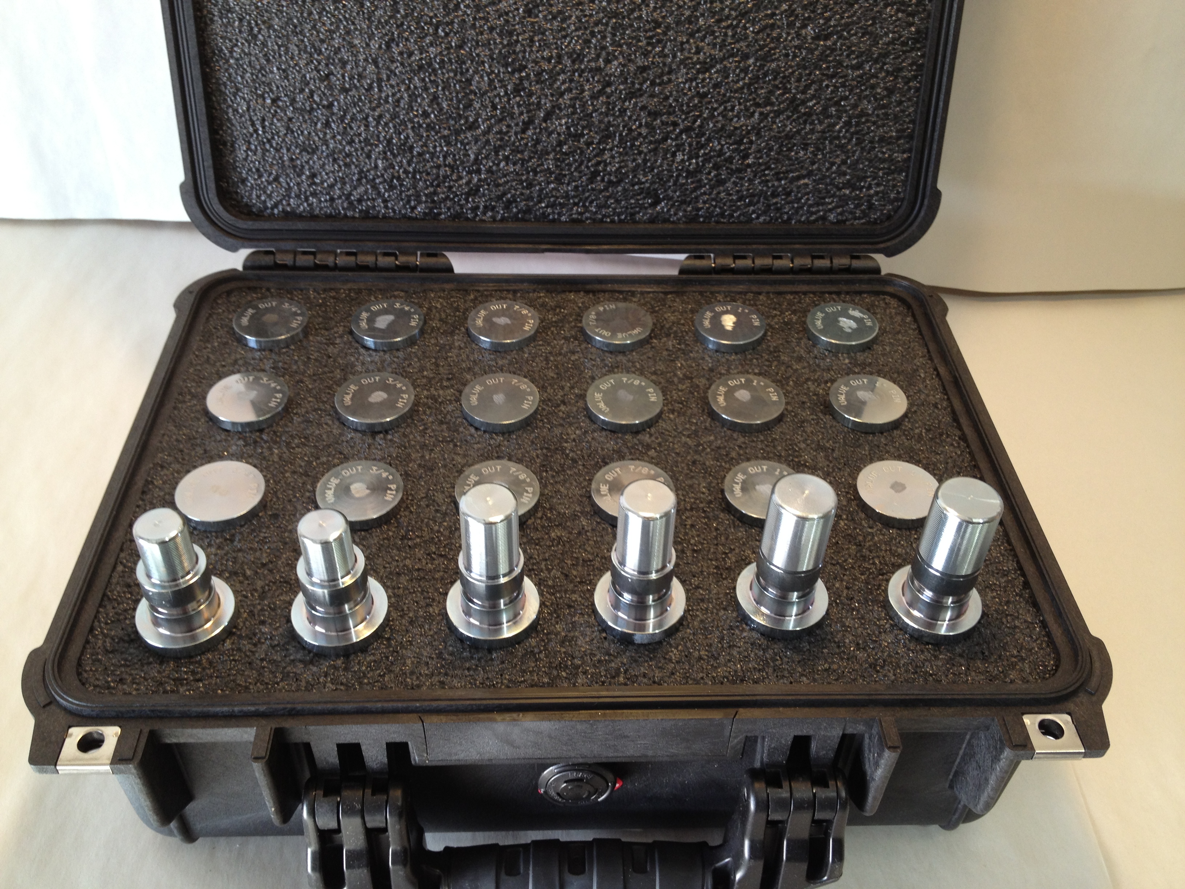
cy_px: 444
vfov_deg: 40.7
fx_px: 1198
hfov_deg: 52.6
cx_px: 592
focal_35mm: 35
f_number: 2.4
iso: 64
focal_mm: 4.28
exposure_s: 1/40
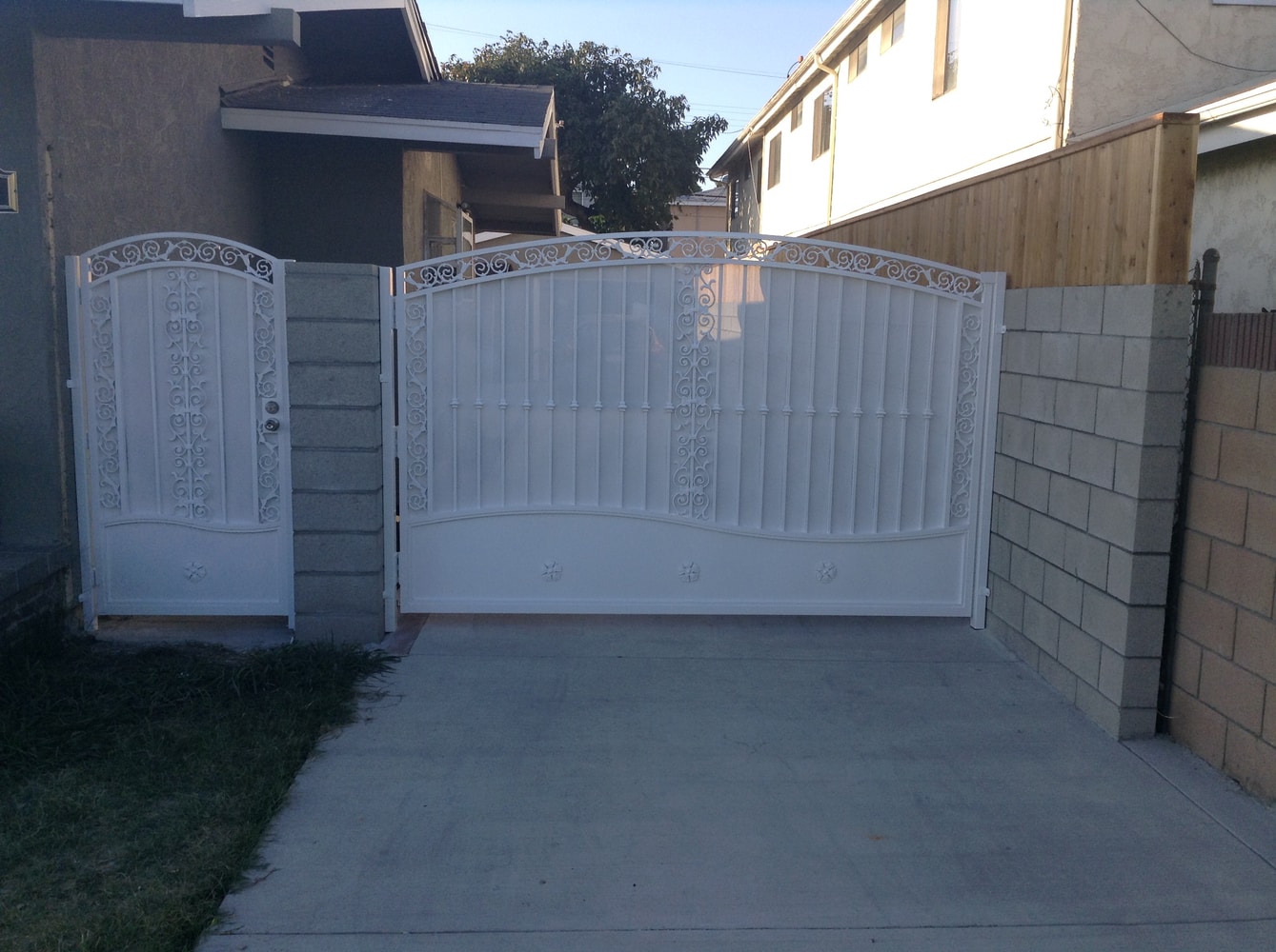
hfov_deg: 55.4
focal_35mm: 33
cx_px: 638
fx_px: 1215
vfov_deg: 42.8
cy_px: 476
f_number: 2.4
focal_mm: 3.3
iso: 25
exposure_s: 1/358
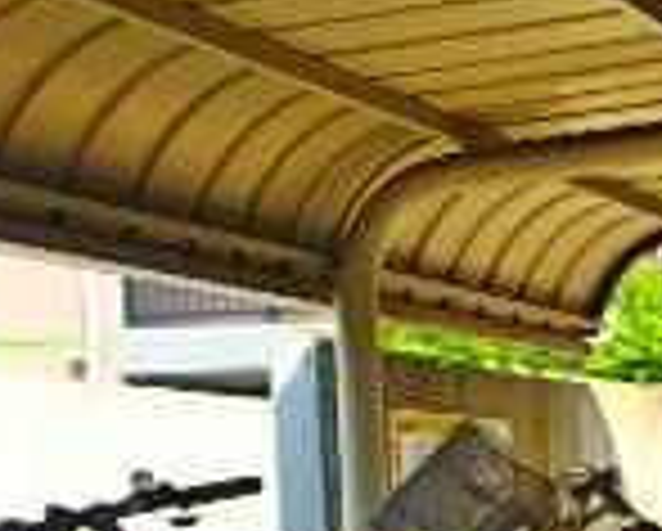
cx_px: 1342
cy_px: 670
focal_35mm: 89
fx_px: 1746
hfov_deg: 16.3
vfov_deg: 16.5
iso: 125
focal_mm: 3.7
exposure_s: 1/250
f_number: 3.5
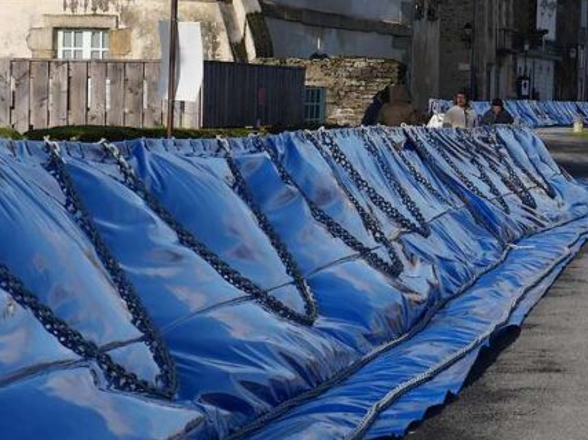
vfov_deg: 8.8
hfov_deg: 11.7
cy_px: 165
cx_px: 529
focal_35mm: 168
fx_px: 2853
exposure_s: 1/800
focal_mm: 35
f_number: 6.3
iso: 200
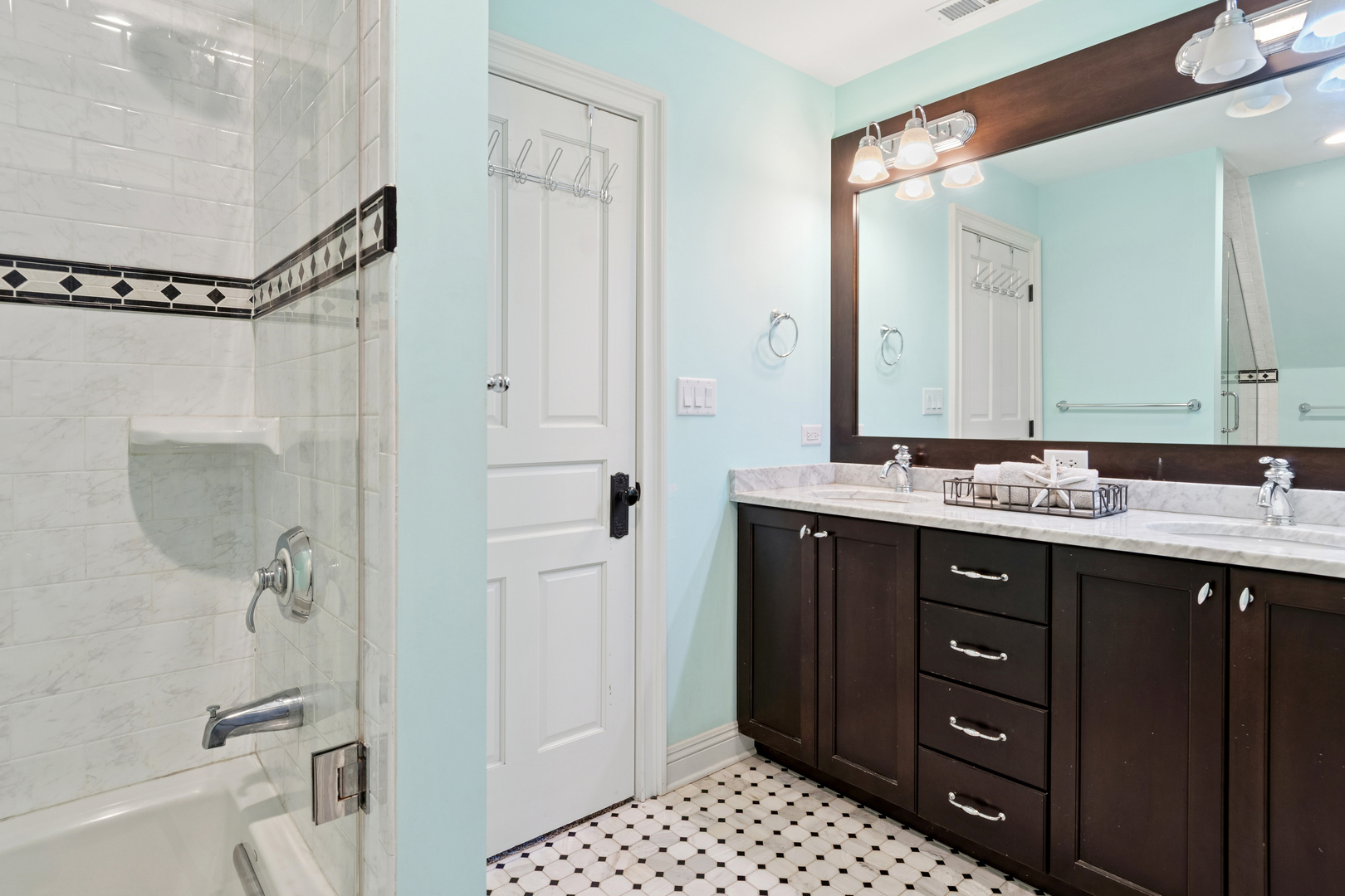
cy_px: 448
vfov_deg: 67.4
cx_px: 672
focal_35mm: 18
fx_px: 672
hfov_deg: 90.0
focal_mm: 12
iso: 250
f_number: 8
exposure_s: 1/6
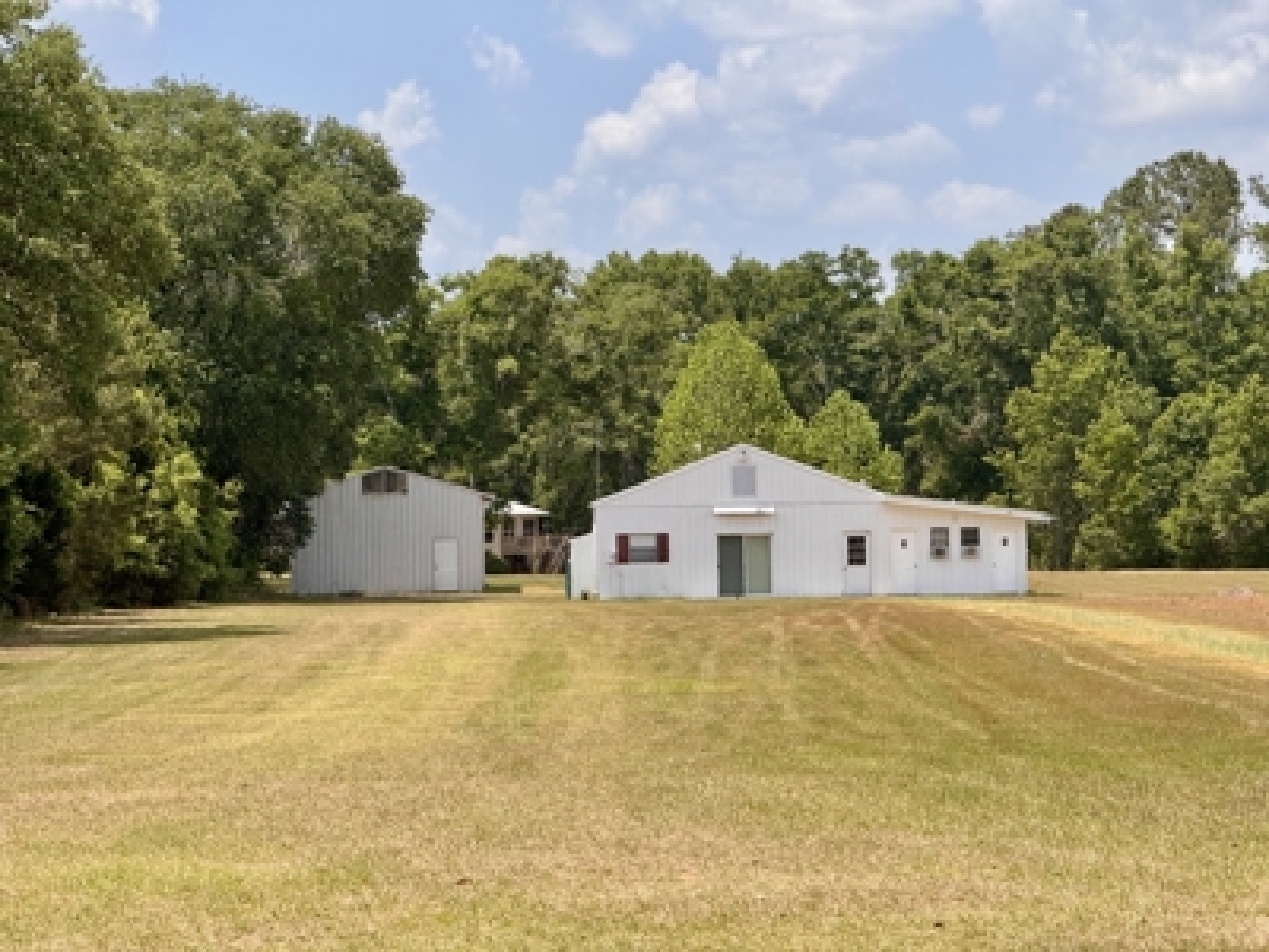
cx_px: 634
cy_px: 476
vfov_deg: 12.3
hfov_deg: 16.4
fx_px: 4399
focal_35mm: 120
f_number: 2.8
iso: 50
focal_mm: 15.66
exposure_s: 1/1318
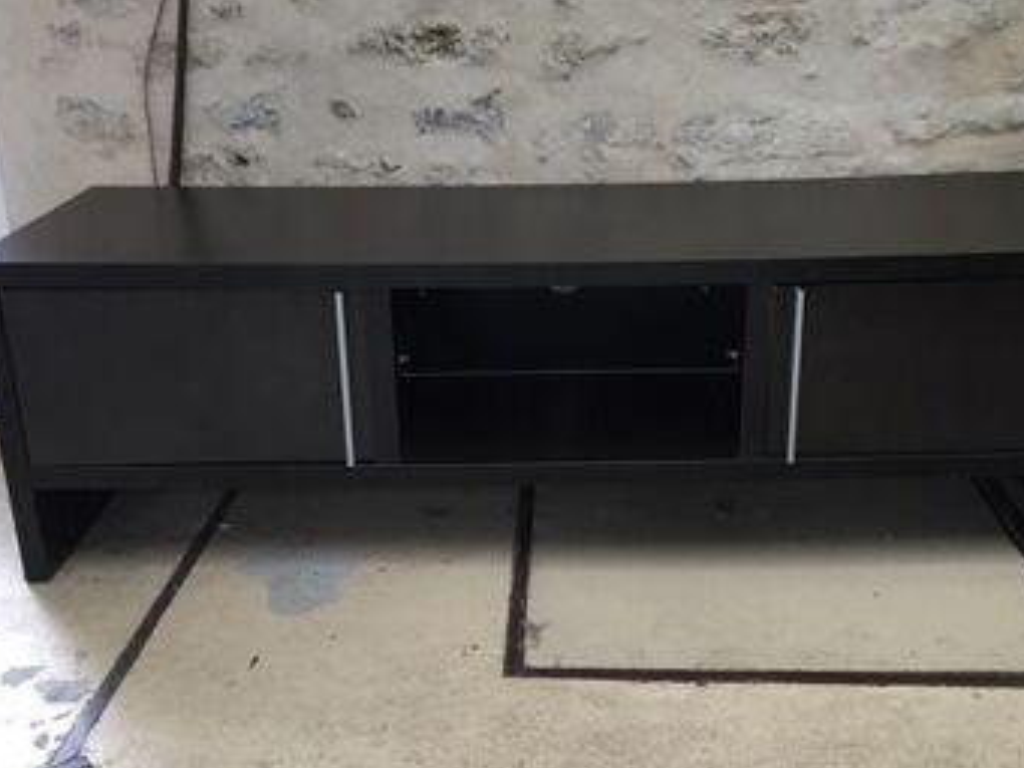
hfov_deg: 45.7
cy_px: 443
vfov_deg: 35.1
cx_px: 560
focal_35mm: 41
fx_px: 1213
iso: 64
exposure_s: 1/33
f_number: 2.2
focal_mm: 4.15
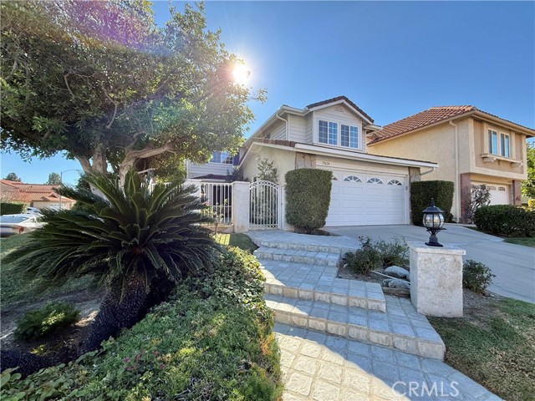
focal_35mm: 14
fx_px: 216
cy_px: 200
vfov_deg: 85.7
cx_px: 268
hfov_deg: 102.1
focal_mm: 2.22
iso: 64
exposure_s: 1/613
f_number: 2.2
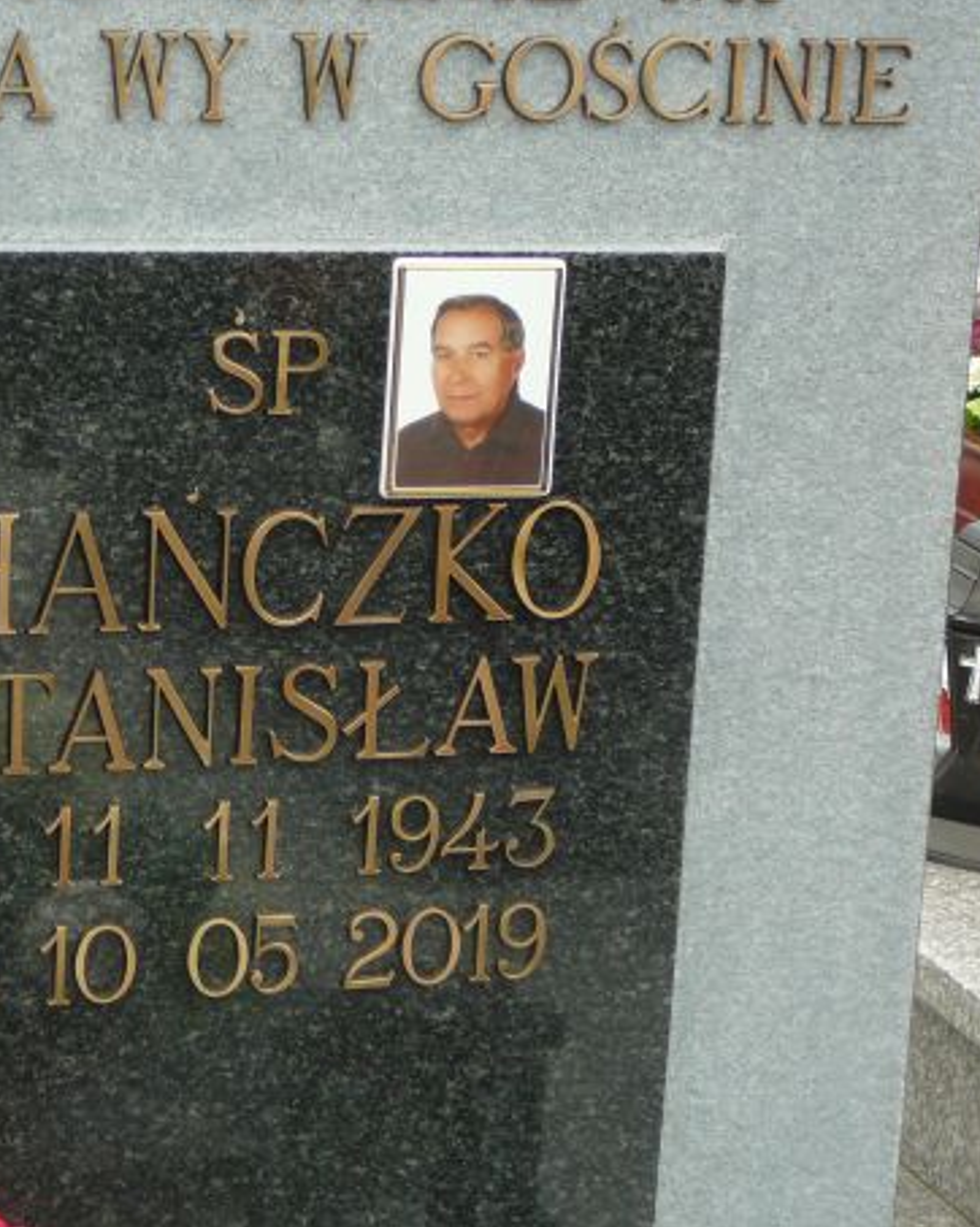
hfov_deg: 15.6
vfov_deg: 19.6
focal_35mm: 98
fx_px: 3555
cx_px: 143
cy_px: 623
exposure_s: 1/100
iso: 80
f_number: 3.7
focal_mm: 10.5
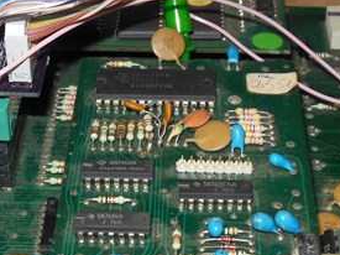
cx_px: 195
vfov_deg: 20.8
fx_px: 687
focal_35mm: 70
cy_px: 204
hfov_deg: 27.8
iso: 200
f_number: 7.5
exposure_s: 1/30
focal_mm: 7.7
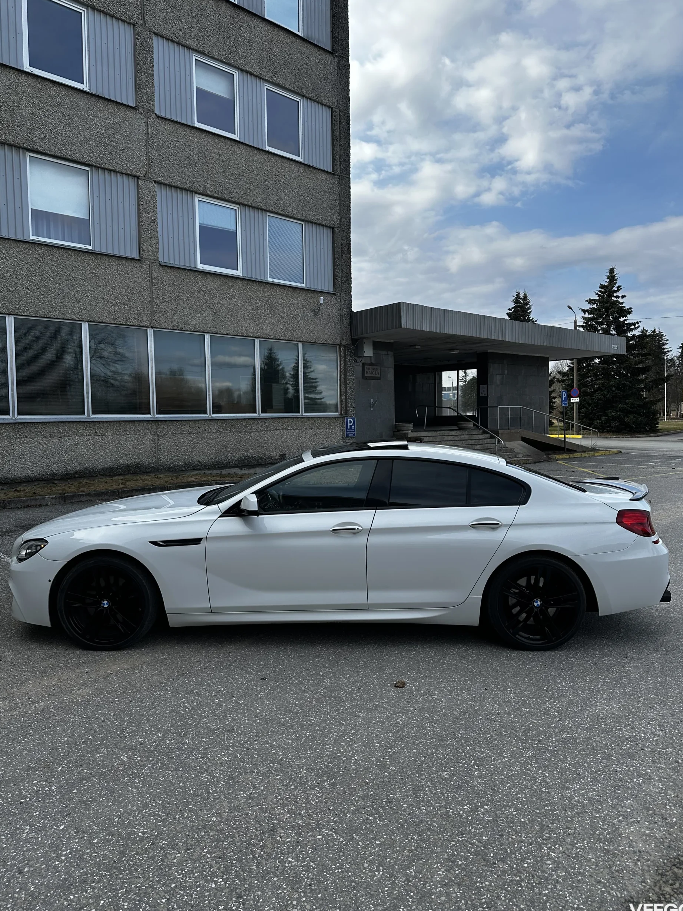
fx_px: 658
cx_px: 341
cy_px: 447
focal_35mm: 25
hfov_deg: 54.9
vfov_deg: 69.4
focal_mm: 6.86
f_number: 1.78
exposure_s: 1/2410
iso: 80
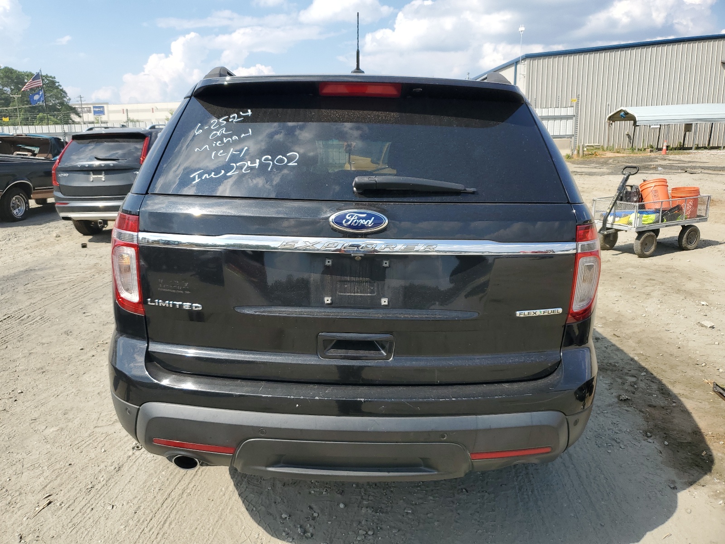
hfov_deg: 67.3
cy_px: 272
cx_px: 362
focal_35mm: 26
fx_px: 545
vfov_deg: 53.1
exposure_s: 1/2500
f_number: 1.5
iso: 50
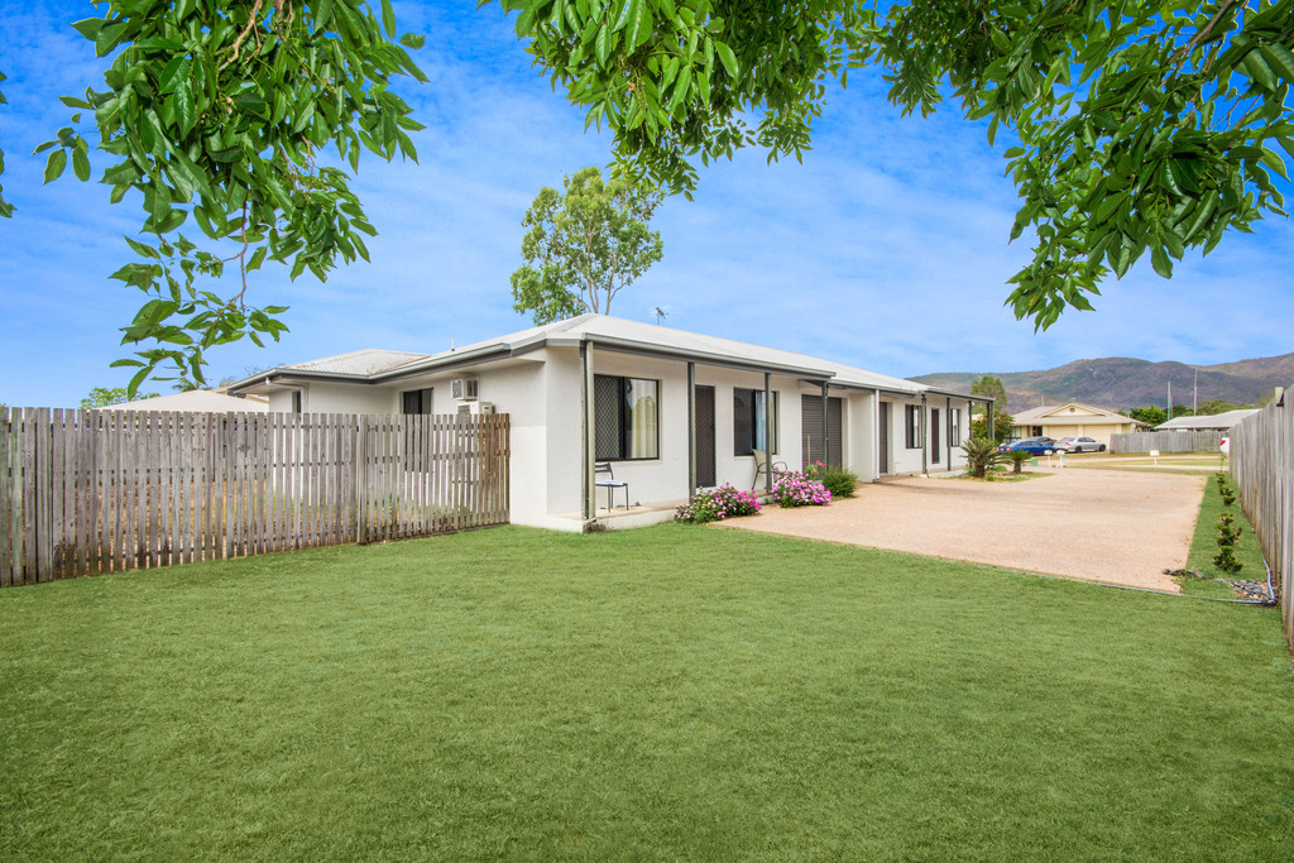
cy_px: 432
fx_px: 539
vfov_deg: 77.3
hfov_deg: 100.4
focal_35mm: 15
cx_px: 647
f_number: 10
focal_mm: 10
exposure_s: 1/250
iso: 250
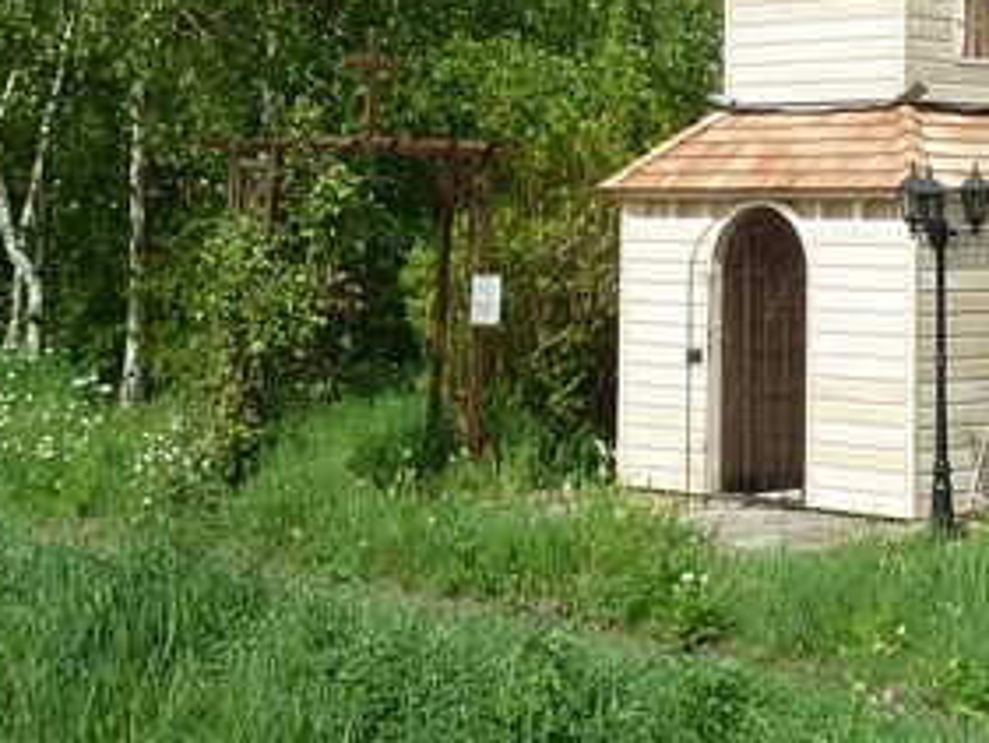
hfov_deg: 23.5
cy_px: 44
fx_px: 2344
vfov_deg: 17.7
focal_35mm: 82
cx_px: 780
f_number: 4
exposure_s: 1/400
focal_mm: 4.1
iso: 80
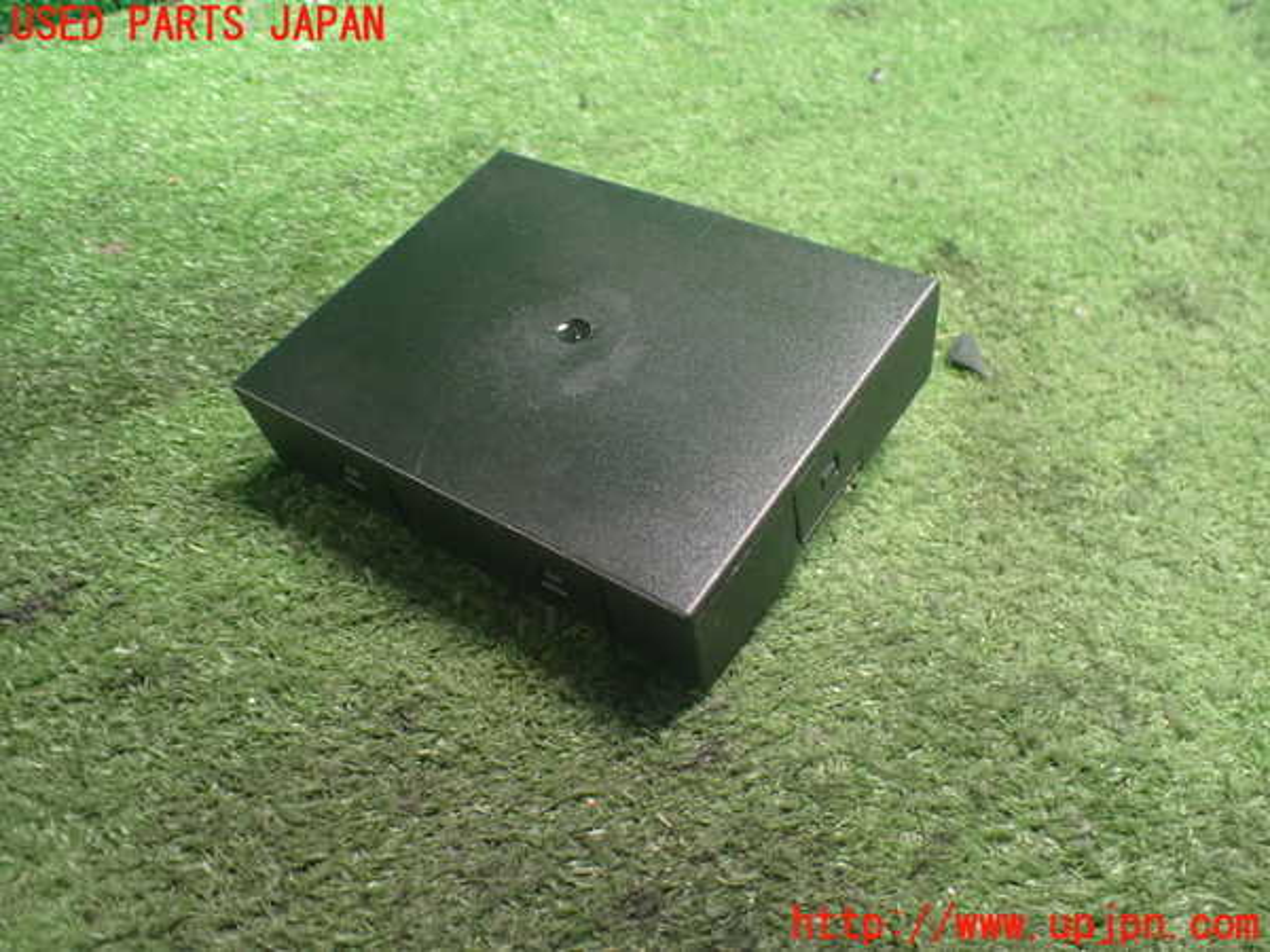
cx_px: 635
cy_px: 476
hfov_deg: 60.0
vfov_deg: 46.8
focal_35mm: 30
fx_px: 1101
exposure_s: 1/30
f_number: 2.3
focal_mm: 5.4
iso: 1000
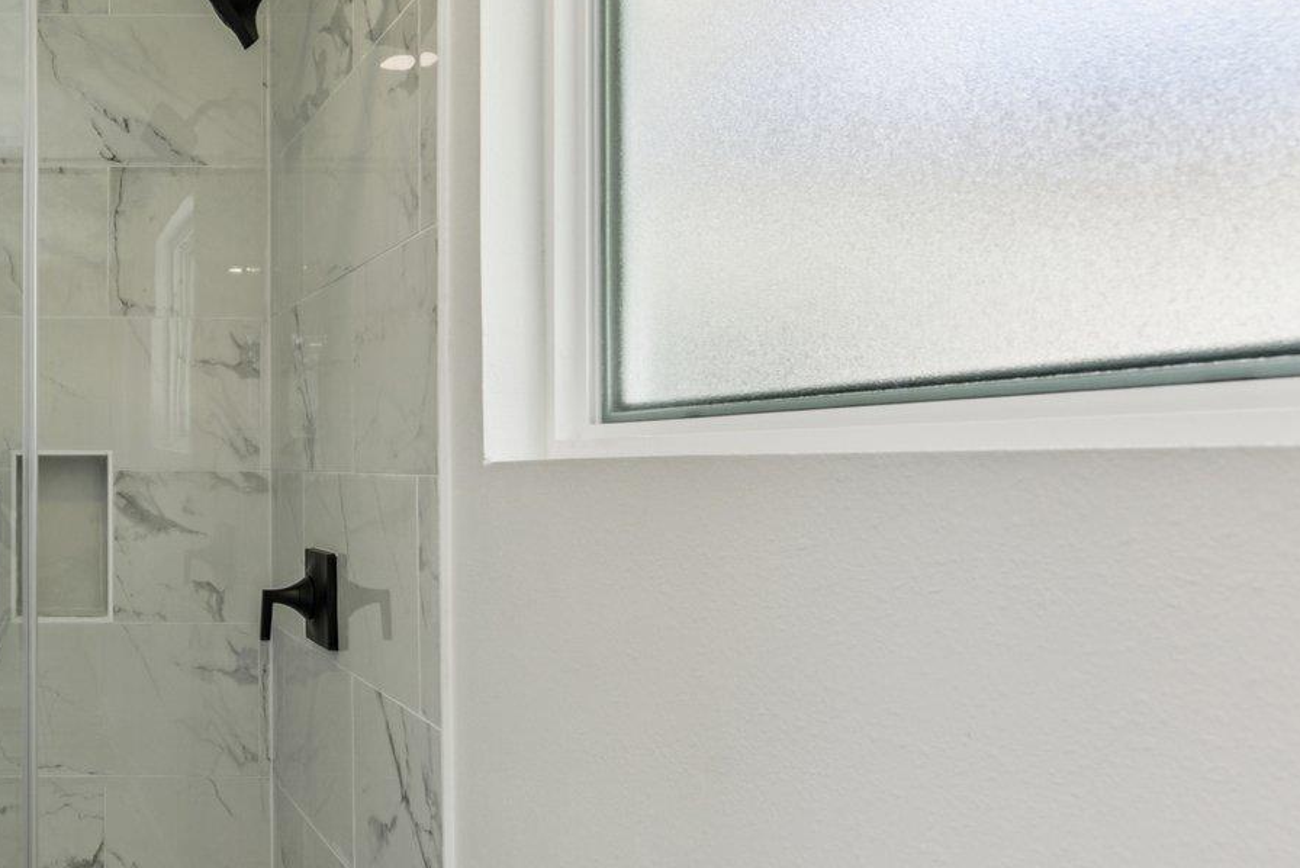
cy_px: 489
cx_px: 15
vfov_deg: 41.1
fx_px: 1156
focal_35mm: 32
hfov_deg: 48.8
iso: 100
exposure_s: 1/25
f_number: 8
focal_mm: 14
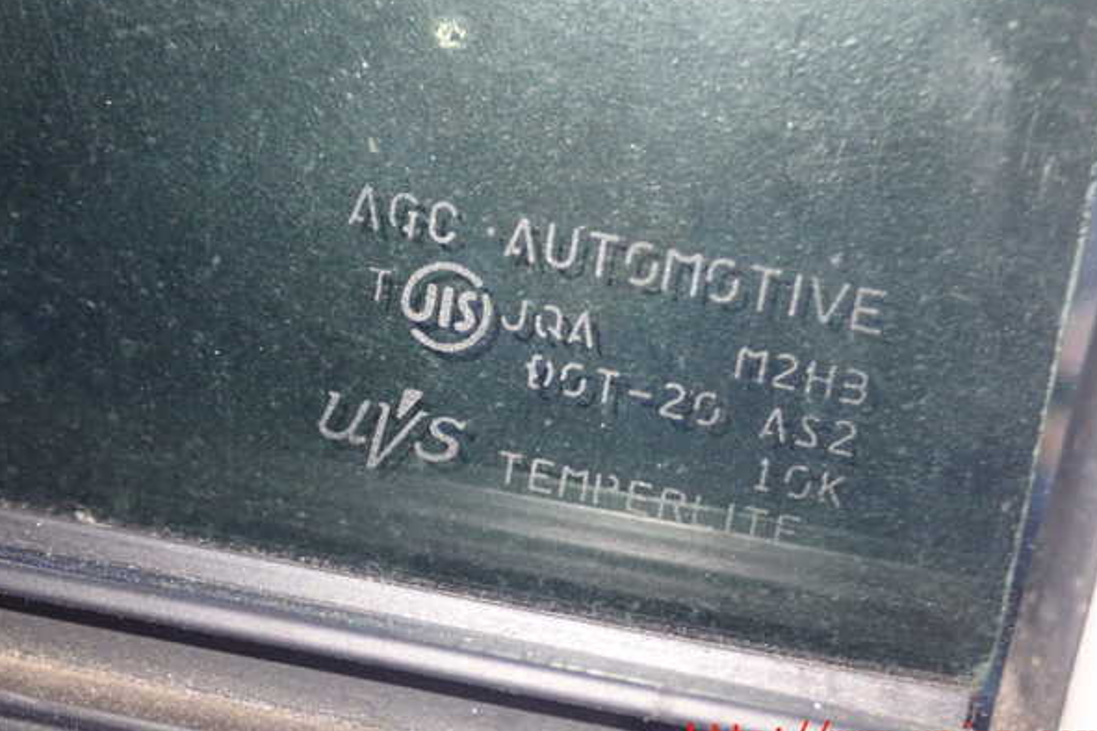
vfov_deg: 24.2
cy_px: 347
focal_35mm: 56
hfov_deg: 35.6
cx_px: 549
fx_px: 1706
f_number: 3.4
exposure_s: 1/13
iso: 800
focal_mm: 9.61
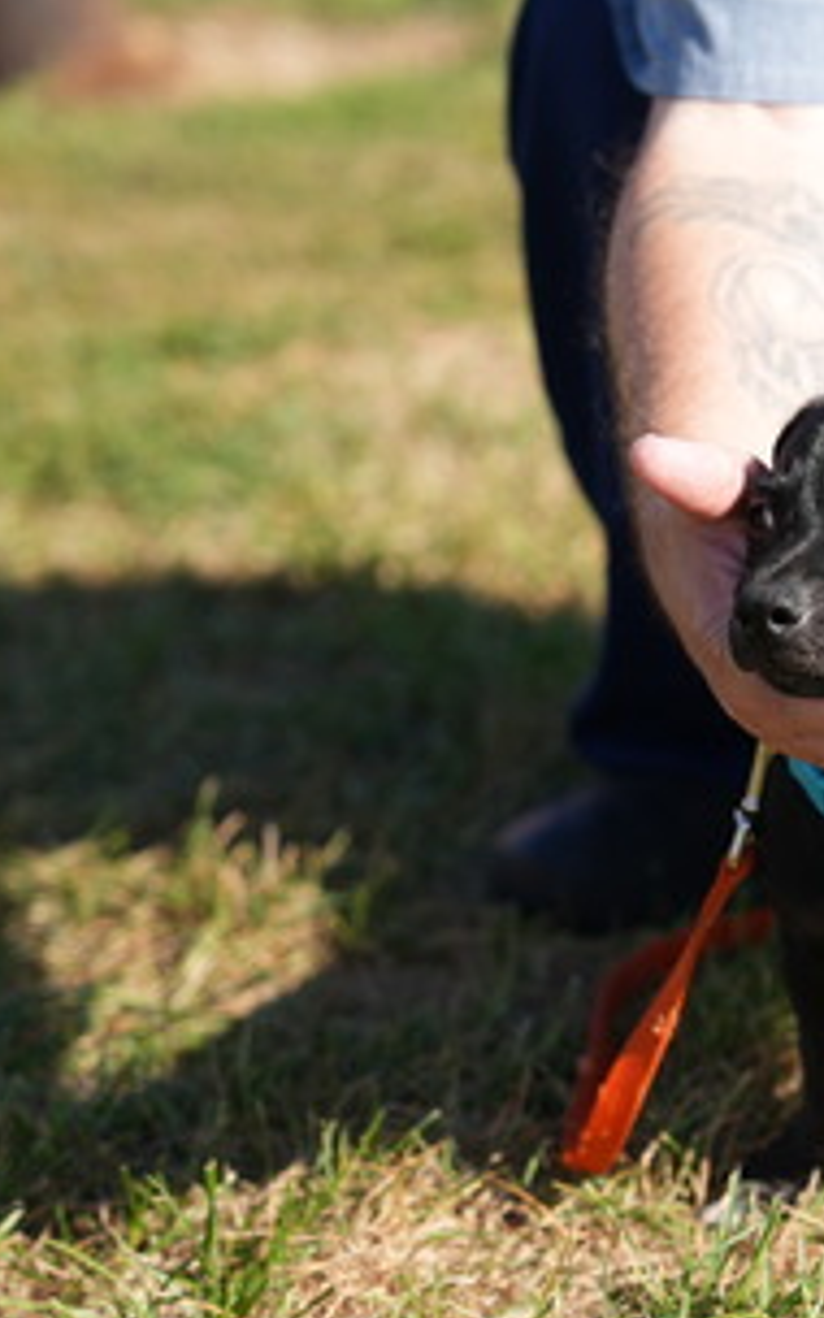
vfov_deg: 15.6
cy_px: 783
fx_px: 4815
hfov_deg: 9.7
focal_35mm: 134
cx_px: 967
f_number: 2.8
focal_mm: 70
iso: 80
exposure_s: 1/800
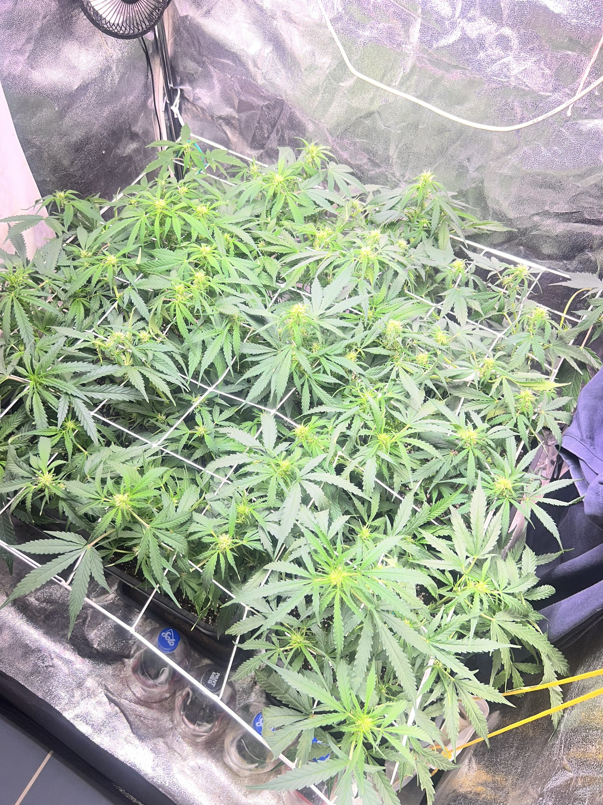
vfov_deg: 67.3
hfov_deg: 53.1
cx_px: 302
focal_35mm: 26
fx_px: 604
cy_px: 402
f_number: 1.5
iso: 50
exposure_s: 1/305
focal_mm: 5.7
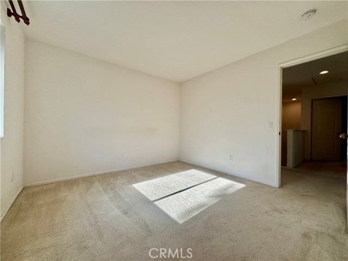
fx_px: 141
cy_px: 130
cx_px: 174
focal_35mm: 14
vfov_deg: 85.7
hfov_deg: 102.1
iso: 40
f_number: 2.2
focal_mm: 2.22
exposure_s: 1/359
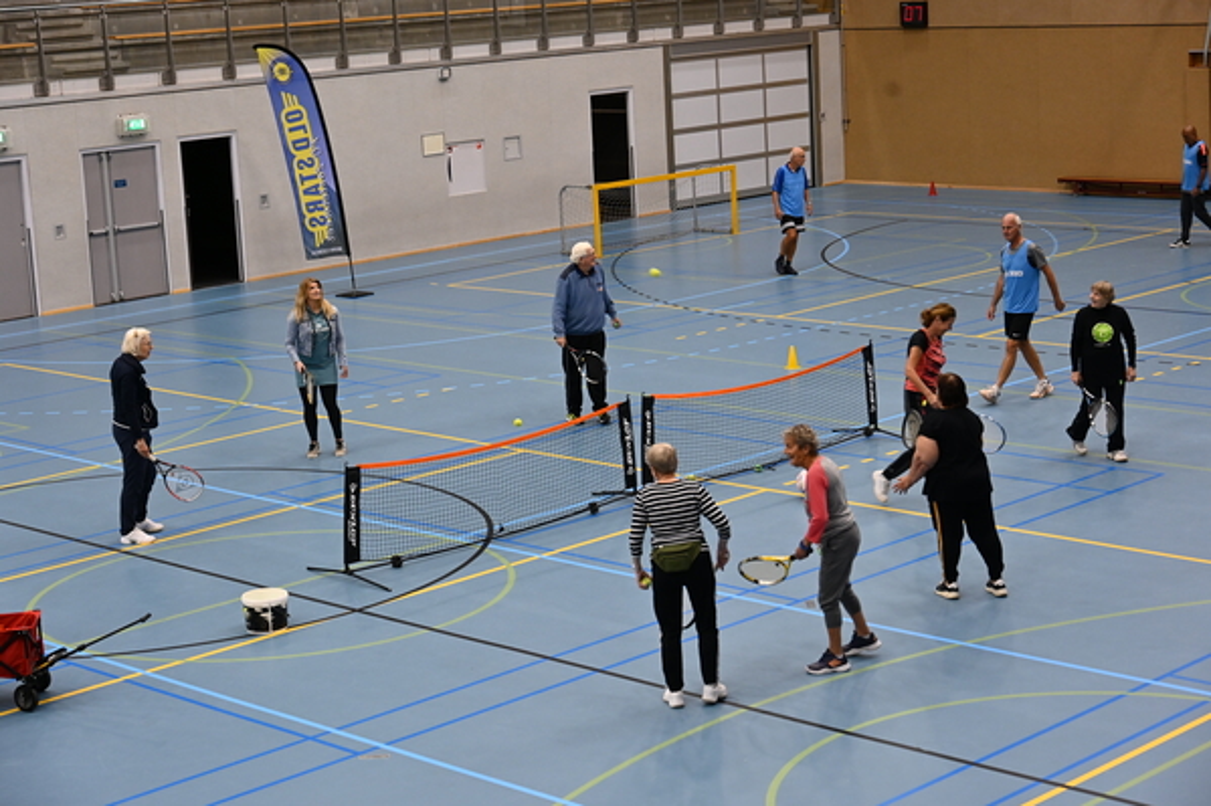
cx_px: 606
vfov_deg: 19.7
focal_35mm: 69
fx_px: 2320
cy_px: 403
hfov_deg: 29.3
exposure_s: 1/125
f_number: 6
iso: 2000
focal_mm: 69
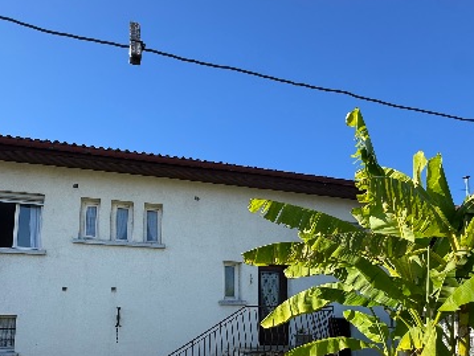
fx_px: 343
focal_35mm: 25
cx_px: 217
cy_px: 287
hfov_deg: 69.2
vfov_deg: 51.4
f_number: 2.2
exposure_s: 1/734
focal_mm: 2.22
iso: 40
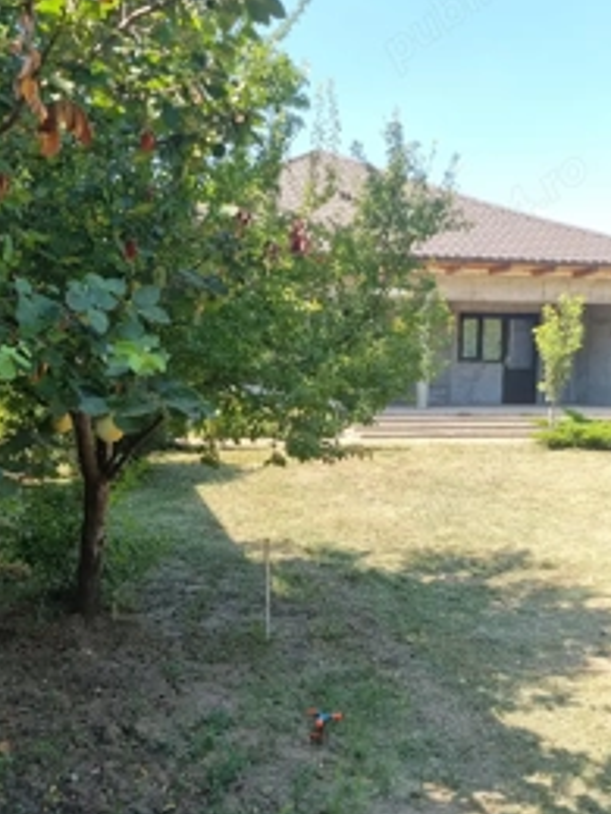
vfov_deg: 46.3
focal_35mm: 40
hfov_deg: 36.0
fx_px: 941
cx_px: 304
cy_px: 513
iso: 50
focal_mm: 5.4
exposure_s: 1/1111
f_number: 1.8
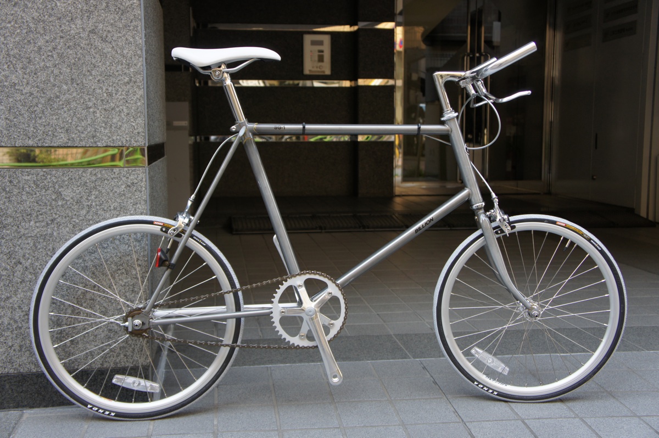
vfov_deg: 33.0
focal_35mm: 40
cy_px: 219
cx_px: 330
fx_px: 741
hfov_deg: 48.0
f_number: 4
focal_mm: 27
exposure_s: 1/60
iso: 200
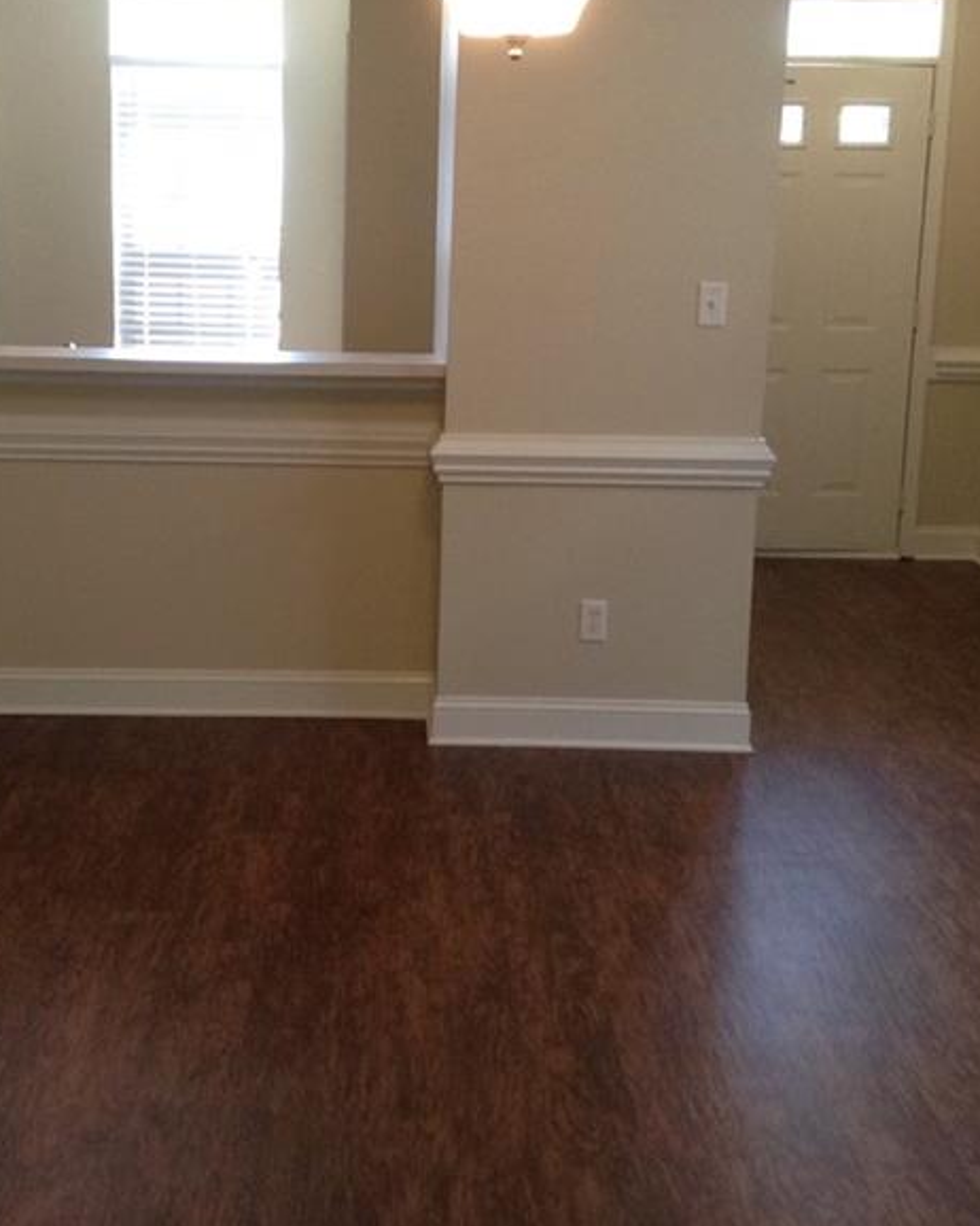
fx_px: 2068
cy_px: 560
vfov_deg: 33.0
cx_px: 358
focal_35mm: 57
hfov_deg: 26.6
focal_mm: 3.3
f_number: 2.4
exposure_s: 1/25
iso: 64
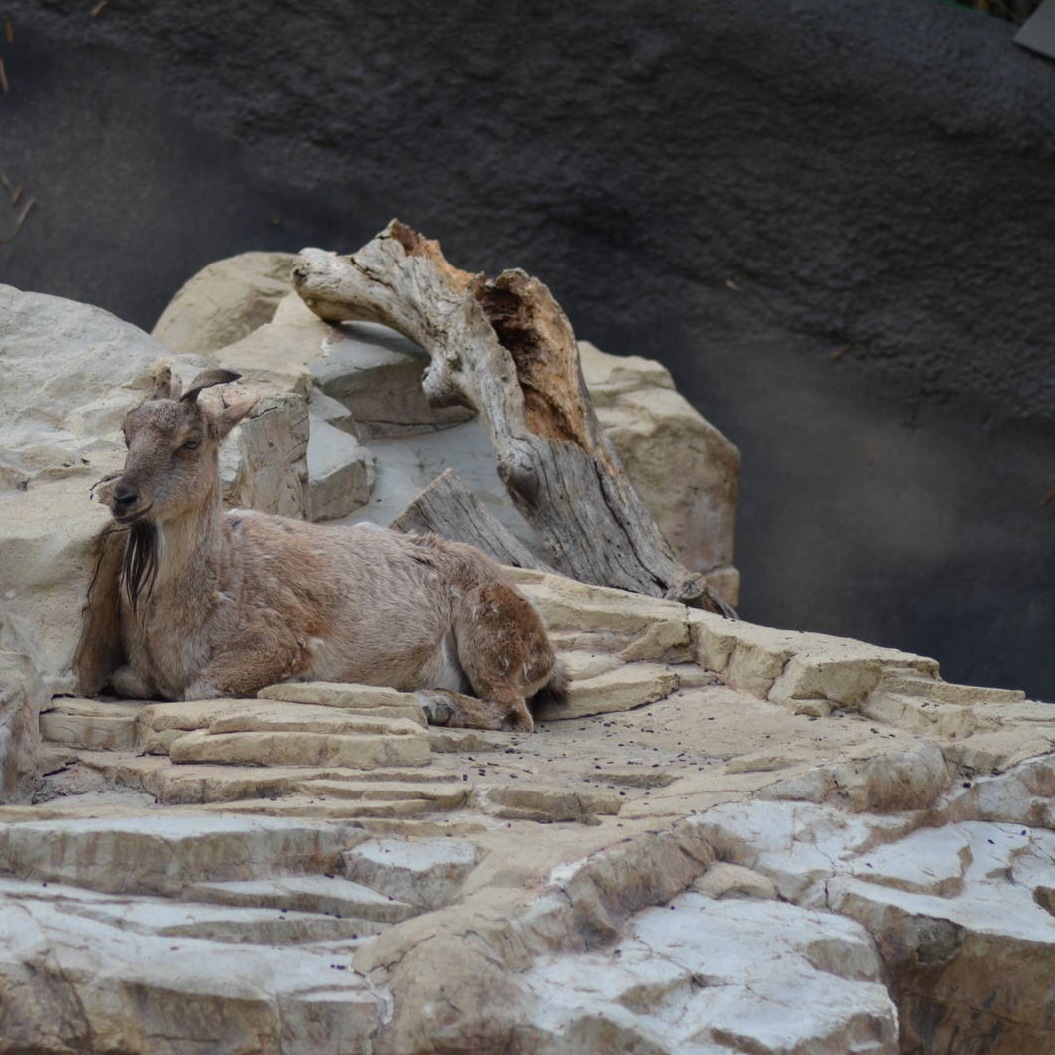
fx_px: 10953
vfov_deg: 5.5
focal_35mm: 318
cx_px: 302
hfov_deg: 5.5
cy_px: 527
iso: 400
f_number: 5
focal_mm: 165
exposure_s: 1/1250
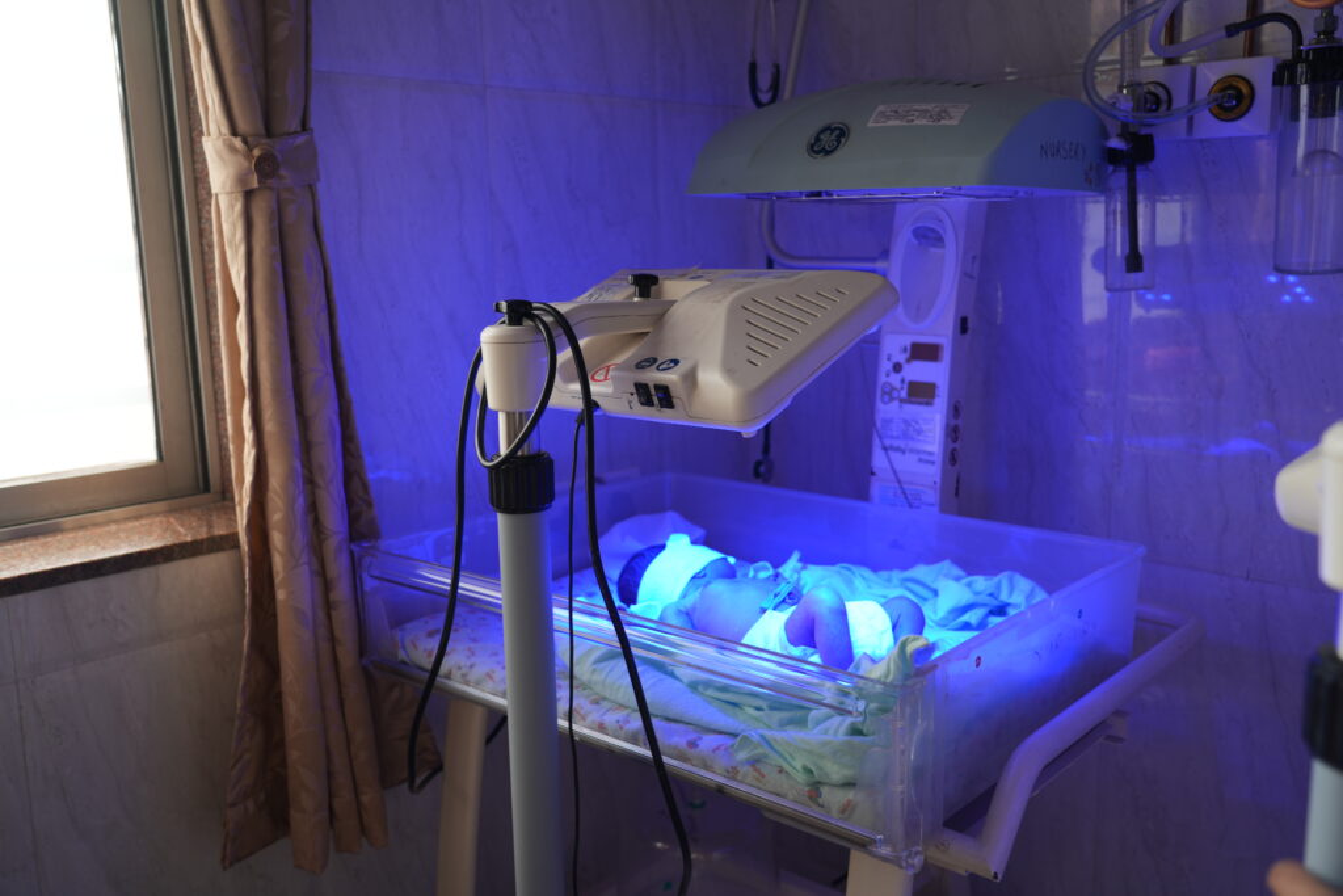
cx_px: 672
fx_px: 1194
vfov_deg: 41.1
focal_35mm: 32
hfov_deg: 58.7
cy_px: 448
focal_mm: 32
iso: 100
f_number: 4
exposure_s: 1/60
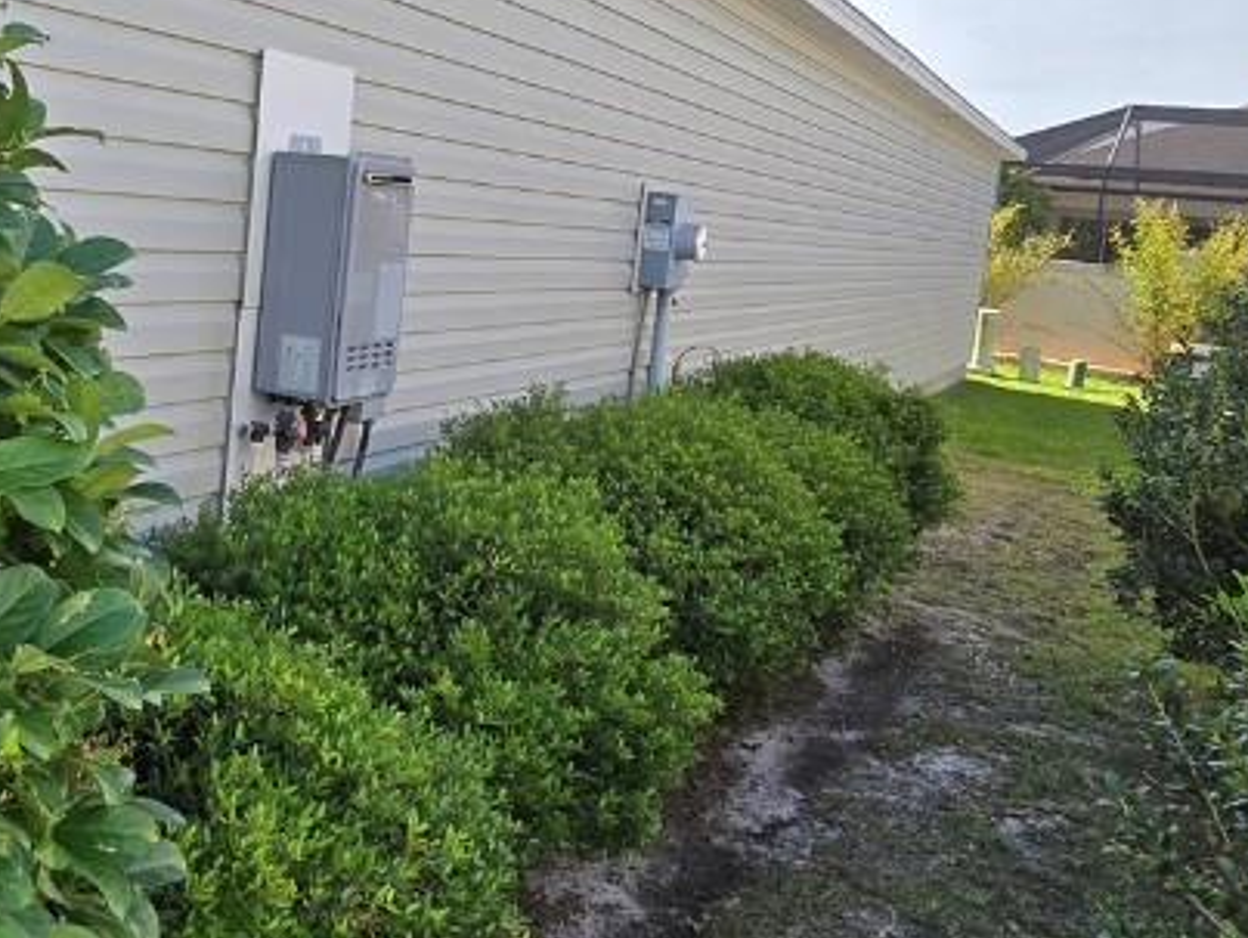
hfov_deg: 52.6
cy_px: 347
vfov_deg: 42.7
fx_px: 1191
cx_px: 297
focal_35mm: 33
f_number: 2.2
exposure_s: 1/1111
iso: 50
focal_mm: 2.2
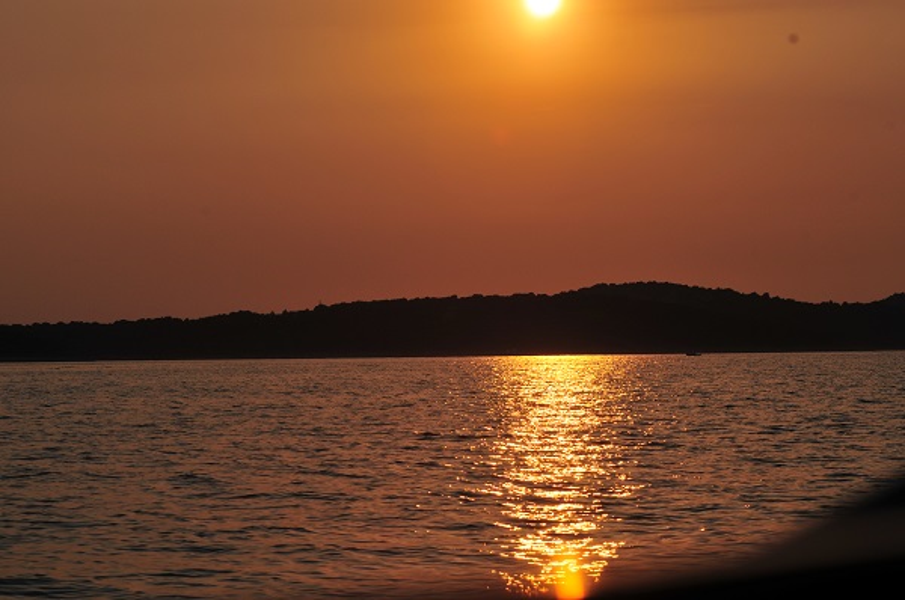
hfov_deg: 17.5
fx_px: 2937
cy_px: 300
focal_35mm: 117
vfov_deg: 11.7
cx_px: 452
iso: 200
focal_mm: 78
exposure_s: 1/1250
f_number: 10
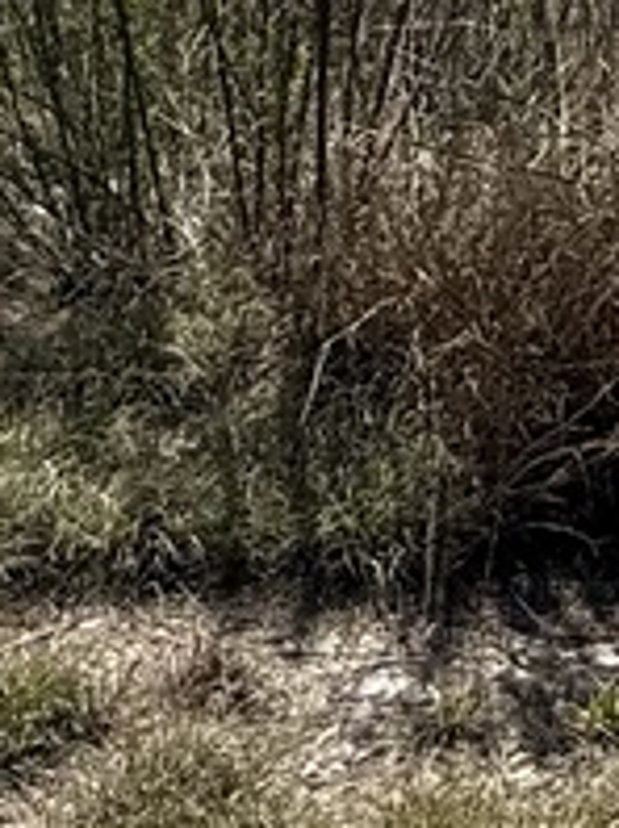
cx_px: 1058
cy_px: -117
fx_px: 2437
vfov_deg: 18.4
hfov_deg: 13.3
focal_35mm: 102
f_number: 2.2
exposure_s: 1/2506
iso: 50
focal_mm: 2.22
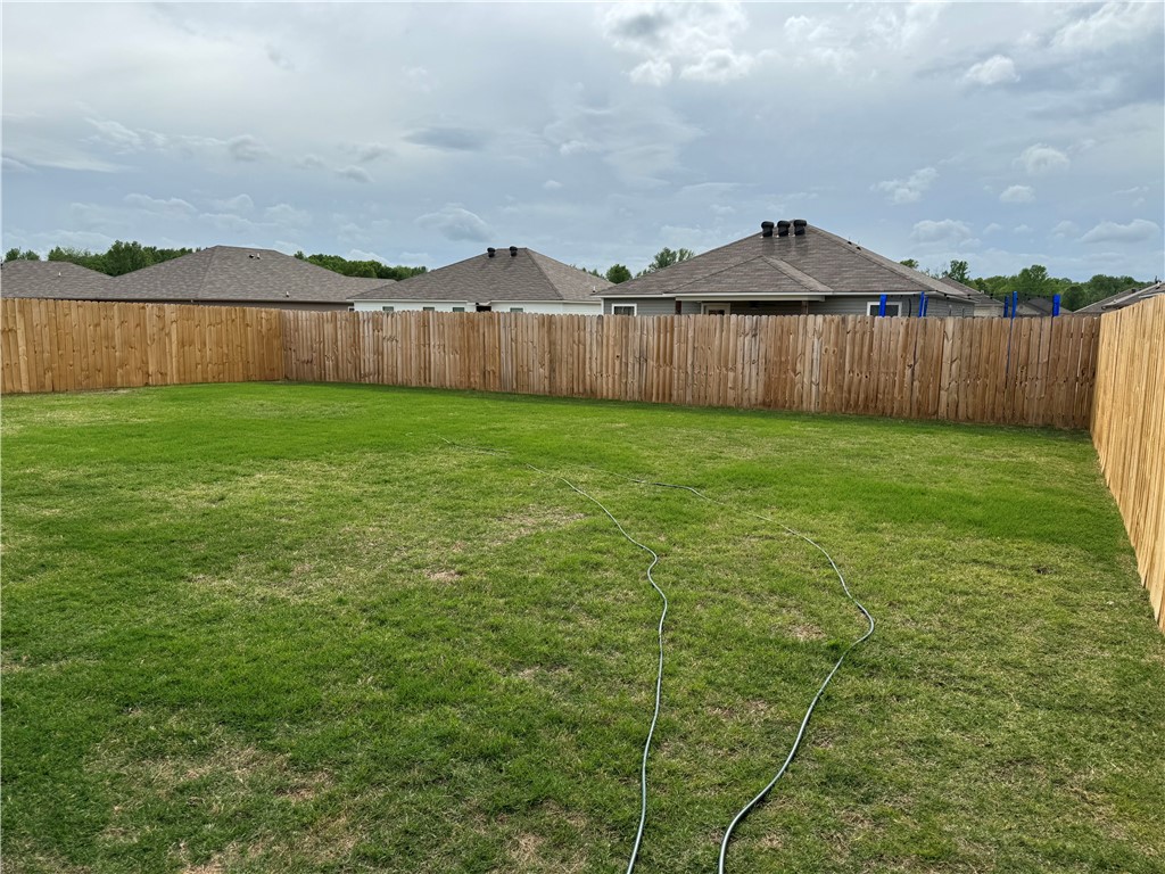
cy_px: 437
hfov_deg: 71.6
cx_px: 582
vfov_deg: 56.8
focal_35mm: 24
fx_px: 808
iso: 80
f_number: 1.78
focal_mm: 6.76
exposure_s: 1/4950
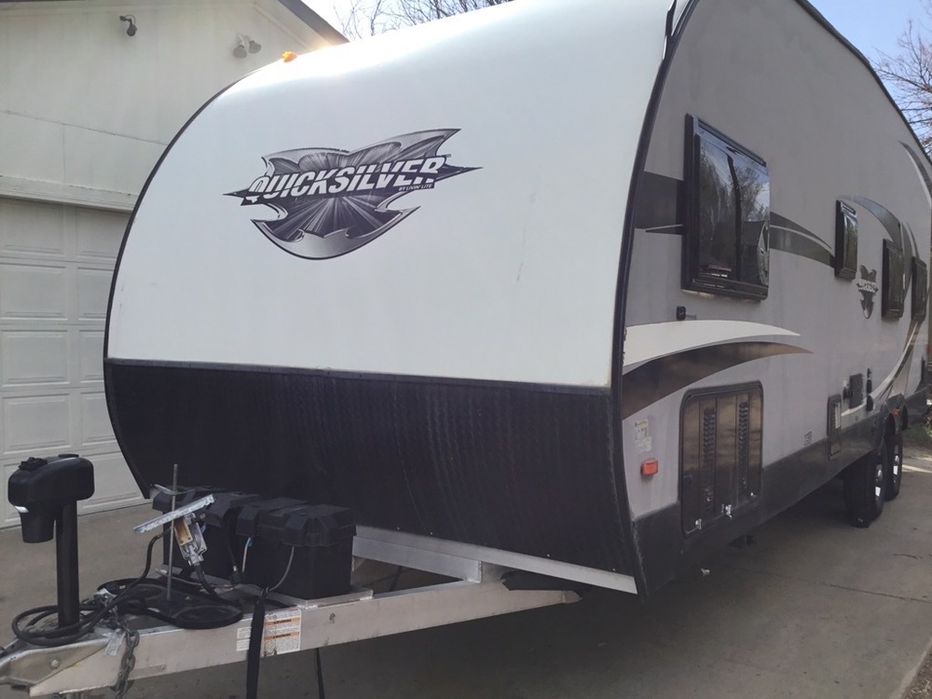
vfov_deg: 45.4
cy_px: 350
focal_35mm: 31
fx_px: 835
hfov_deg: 58.4
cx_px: 466
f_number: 2.4
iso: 25
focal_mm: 3.3
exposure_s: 1/1148
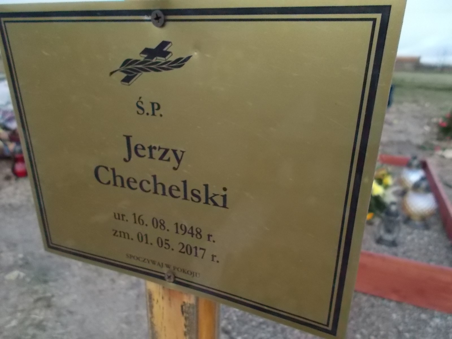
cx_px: 226
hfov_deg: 67.3
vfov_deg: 53.1
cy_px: 170
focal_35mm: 26
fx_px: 339
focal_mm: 4.6
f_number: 8
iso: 400
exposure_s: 1/160
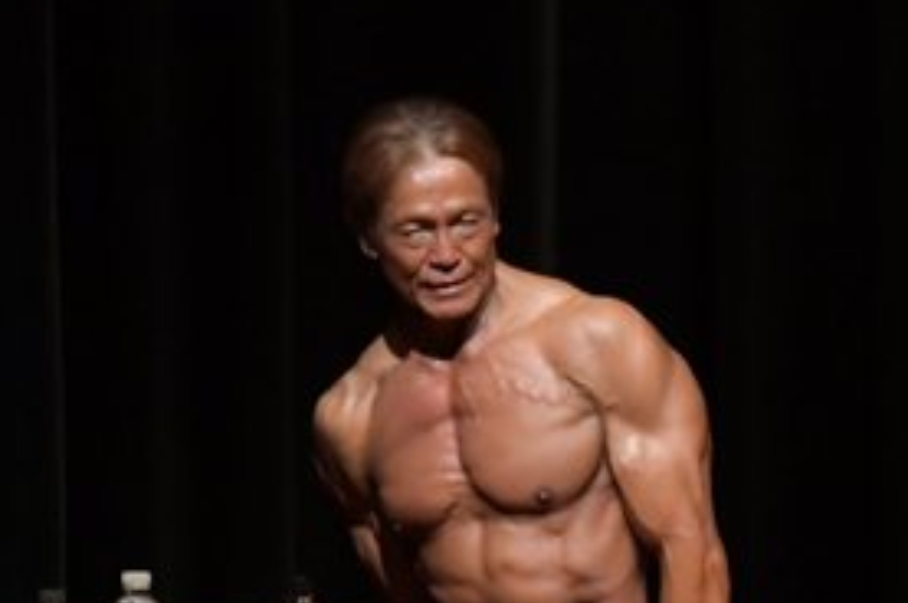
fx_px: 19045
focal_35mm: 756
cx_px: 1208
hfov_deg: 2.7
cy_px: 649
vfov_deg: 1.8
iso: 5000
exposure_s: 1/400
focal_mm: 180
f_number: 5.6
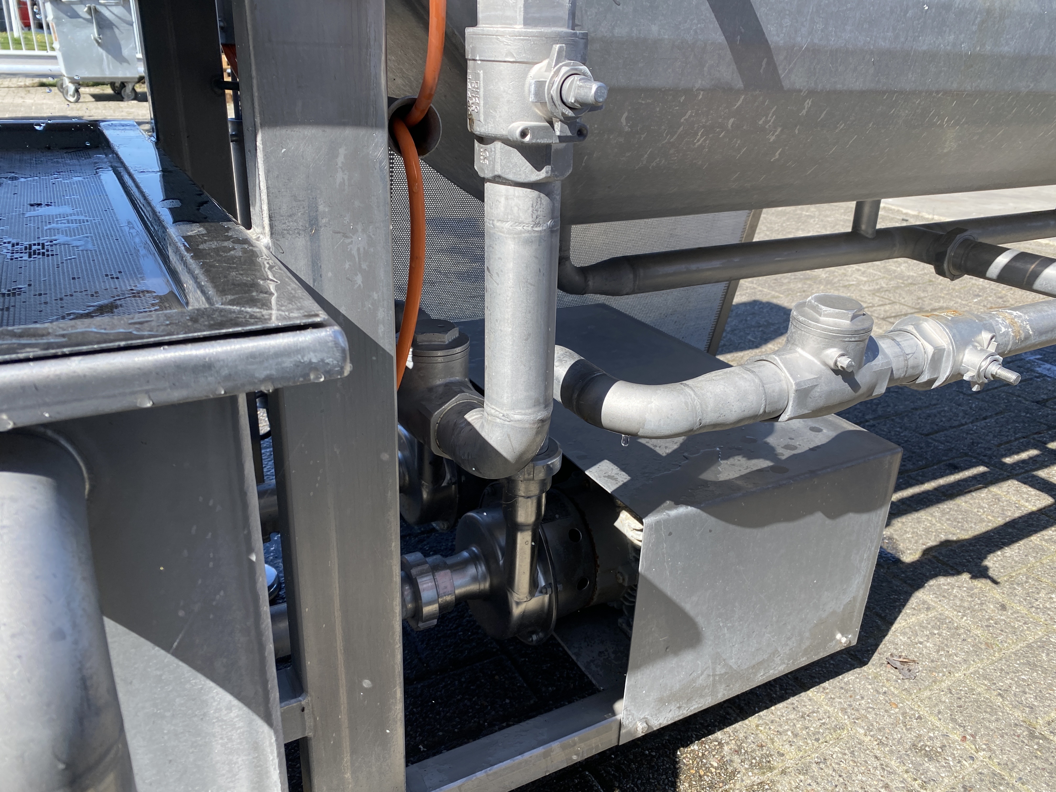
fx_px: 793
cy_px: 396
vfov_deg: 53.1
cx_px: 528
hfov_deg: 67.3
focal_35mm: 26
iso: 32
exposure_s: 1/957
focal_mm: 4.25
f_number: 1.8
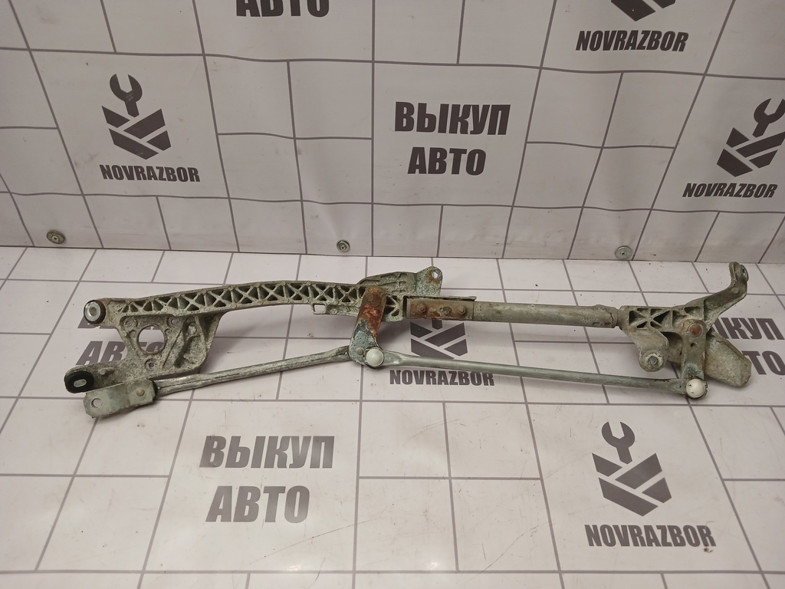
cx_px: 392
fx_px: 612
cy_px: 294
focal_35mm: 27
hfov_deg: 65.3
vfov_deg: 51.4
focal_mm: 4
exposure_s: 1/50
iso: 125
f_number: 1.8
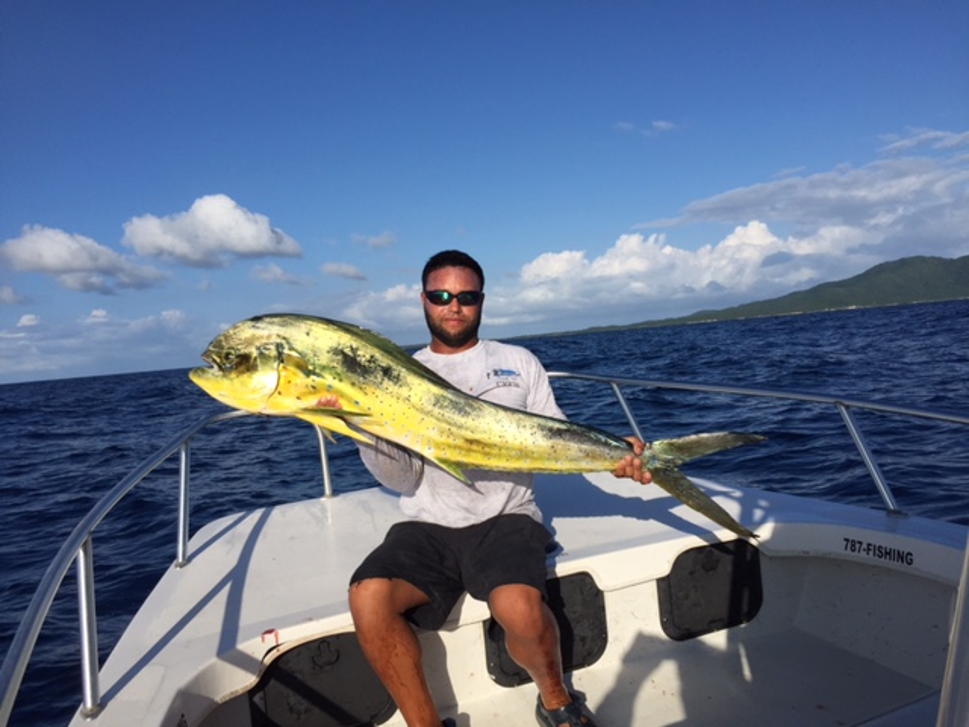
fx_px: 812
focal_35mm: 29
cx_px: 484
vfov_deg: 48.2
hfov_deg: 61.7
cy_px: 364
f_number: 2.2
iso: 32
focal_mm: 4.15
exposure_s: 1/4405
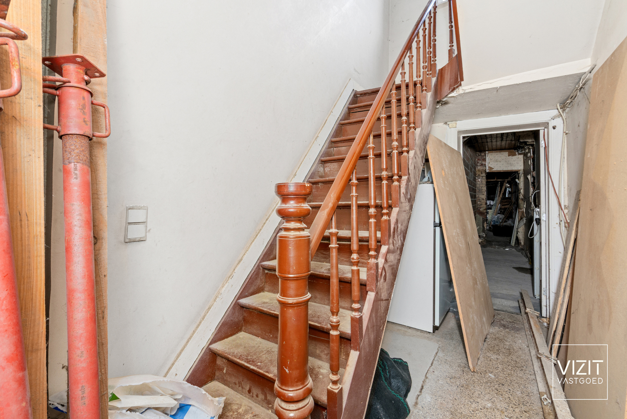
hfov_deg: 96.7
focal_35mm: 16
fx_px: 279
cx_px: 314
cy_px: 210
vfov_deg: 73.8
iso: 250
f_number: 11
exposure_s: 6
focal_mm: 16
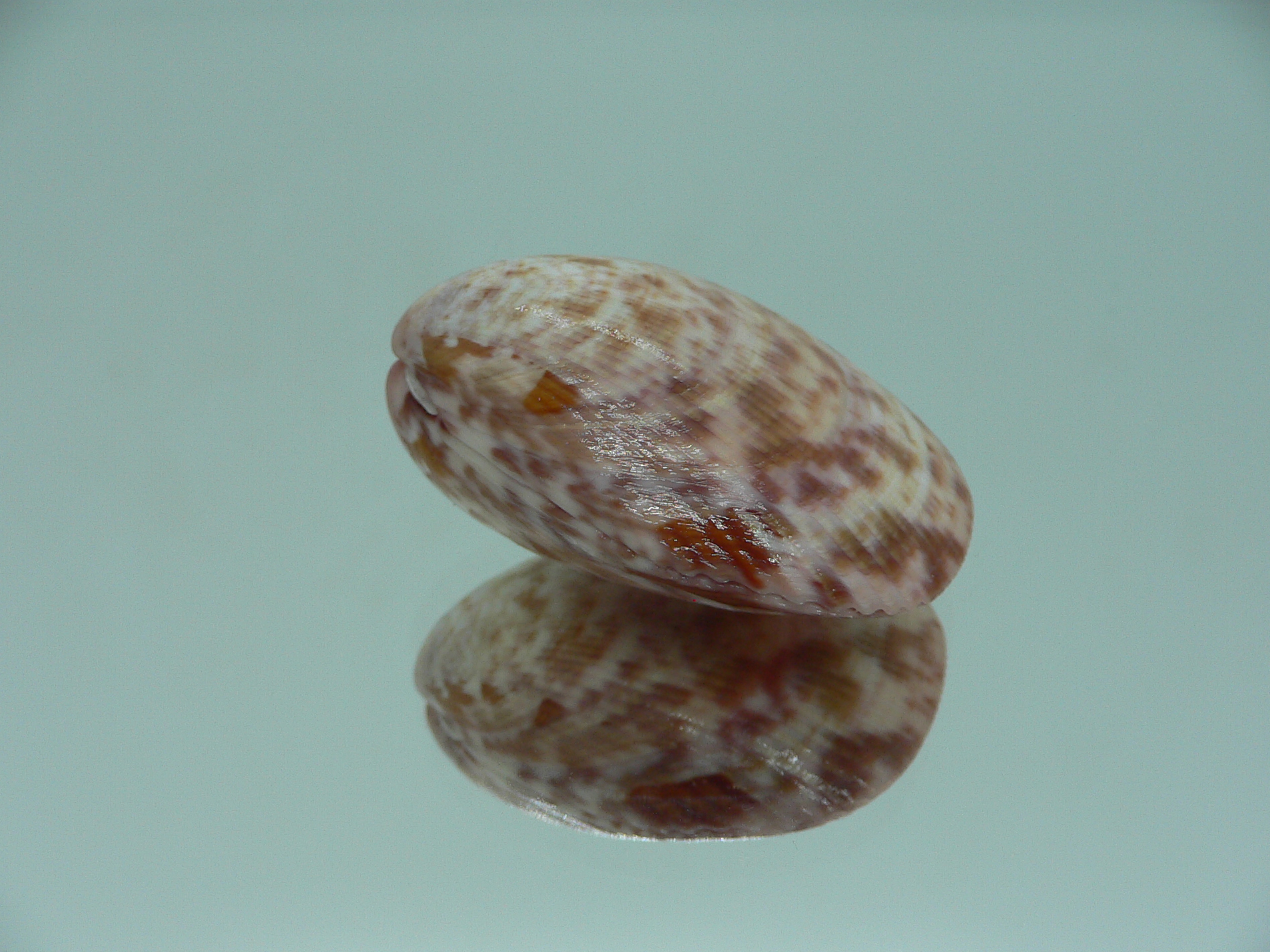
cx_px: 619
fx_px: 1357
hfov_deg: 50.1
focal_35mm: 37
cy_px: 501
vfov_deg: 38.7
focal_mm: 4.6
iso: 80
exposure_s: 1/60
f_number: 2.8
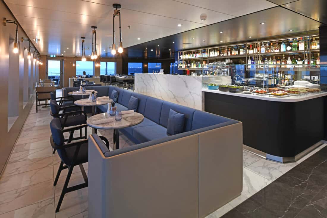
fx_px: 173
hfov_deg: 86.9
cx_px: 164
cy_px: 109
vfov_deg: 64.5
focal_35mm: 19
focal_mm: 19
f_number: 11
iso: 64
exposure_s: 4
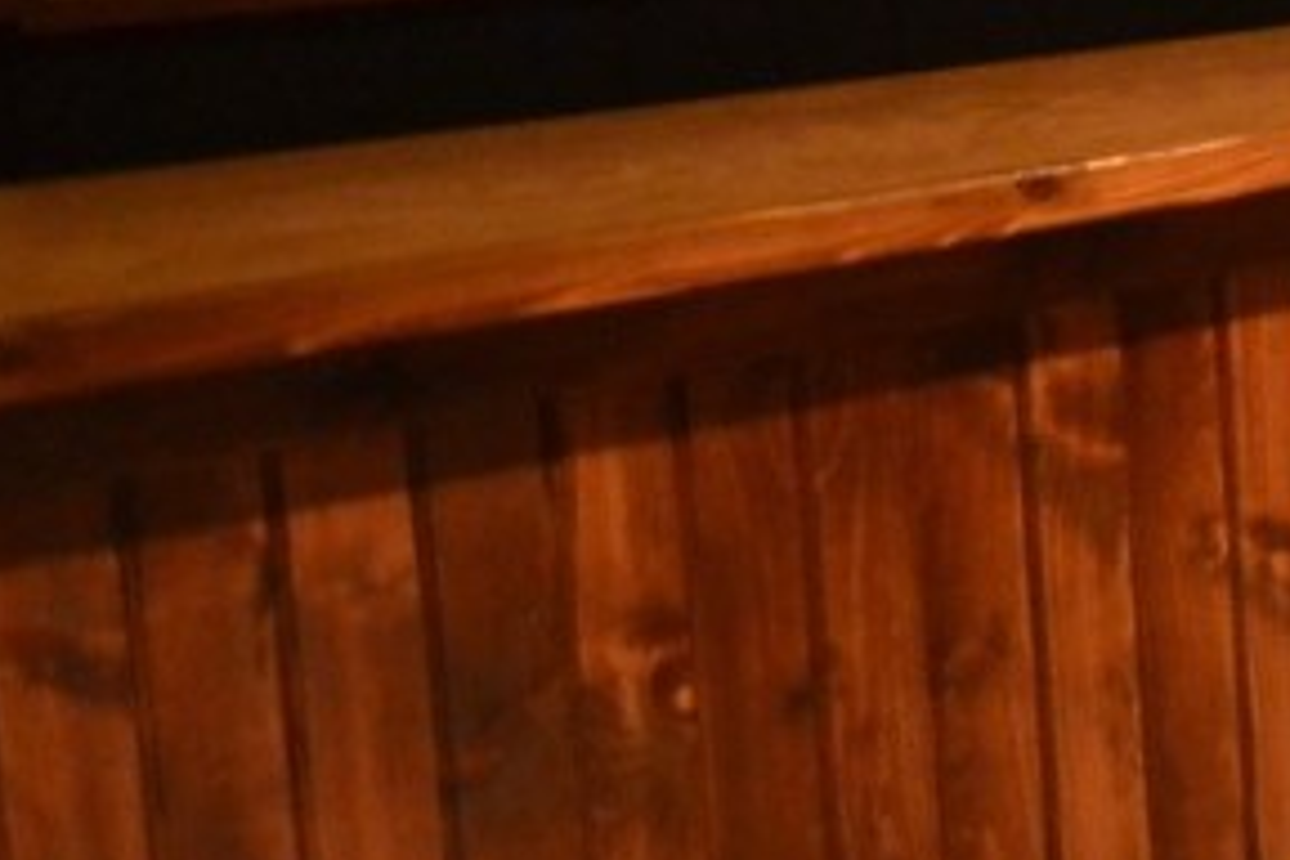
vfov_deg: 19.5
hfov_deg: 20.7
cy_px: -152
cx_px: 2347
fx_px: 2365
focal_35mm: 66
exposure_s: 1/60
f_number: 2.8
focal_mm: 11
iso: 2200
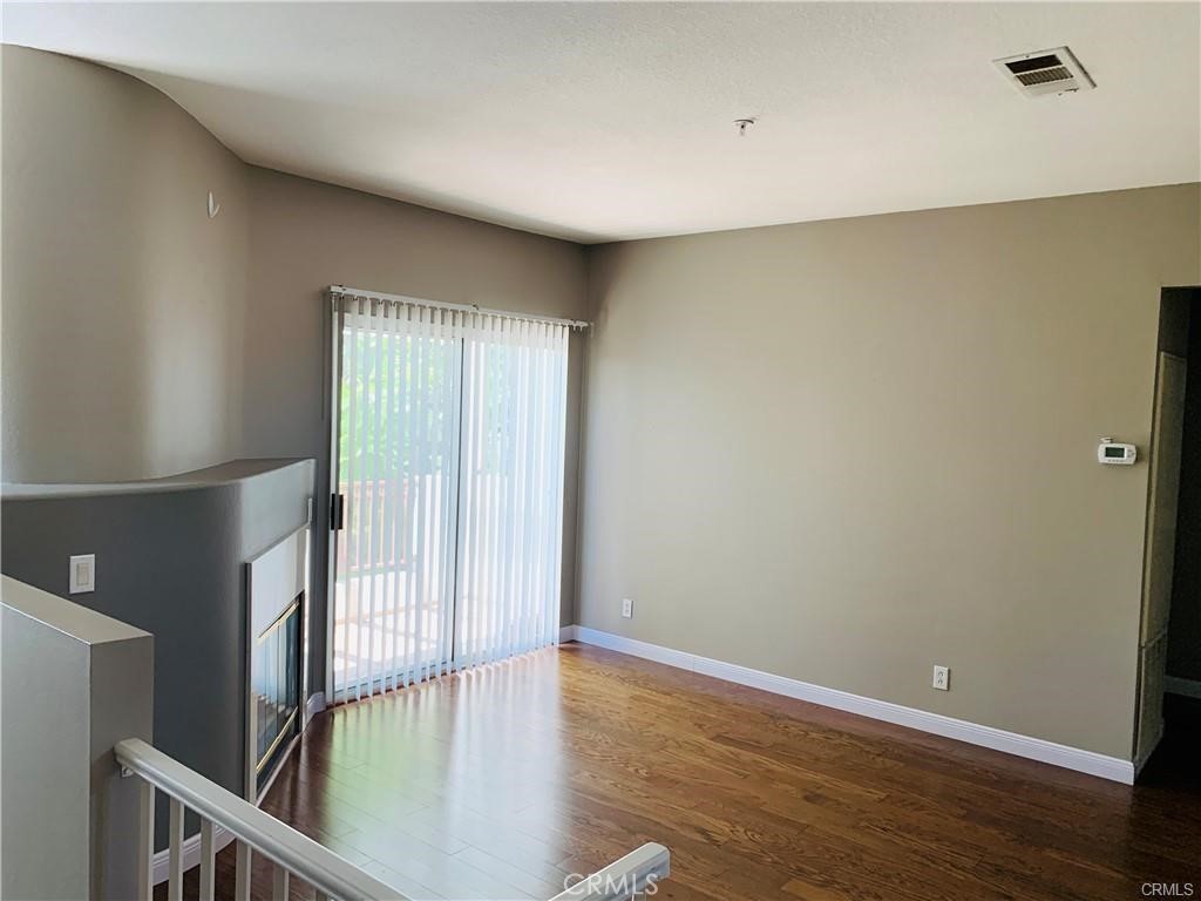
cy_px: 450
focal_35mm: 26
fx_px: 902
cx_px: 600
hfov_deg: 67.3
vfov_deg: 53.1
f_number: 1.8
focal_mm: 4.25
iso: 100
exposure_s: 1/121
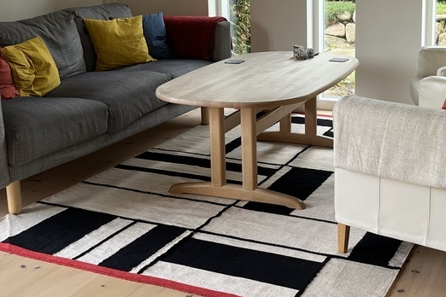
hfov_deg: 37.4
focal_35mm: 53
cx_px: 263
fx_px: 657
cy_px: 67
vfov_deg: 25.2
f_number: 1.6
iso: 100
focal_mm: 5.1
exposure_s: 1/121
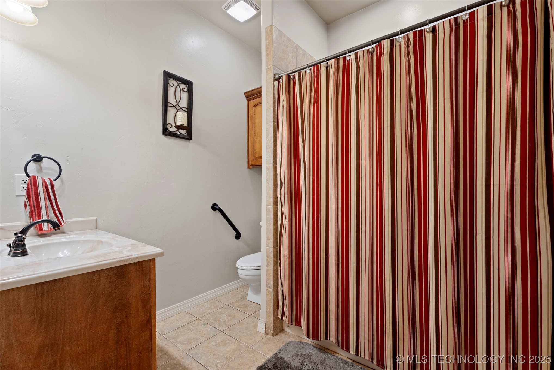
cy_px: 185
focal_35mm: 16
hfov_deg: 96.7
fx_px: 246
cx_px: 277
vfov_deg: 73.7
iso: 250
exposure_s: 1/1.67
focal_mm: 16
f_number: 9
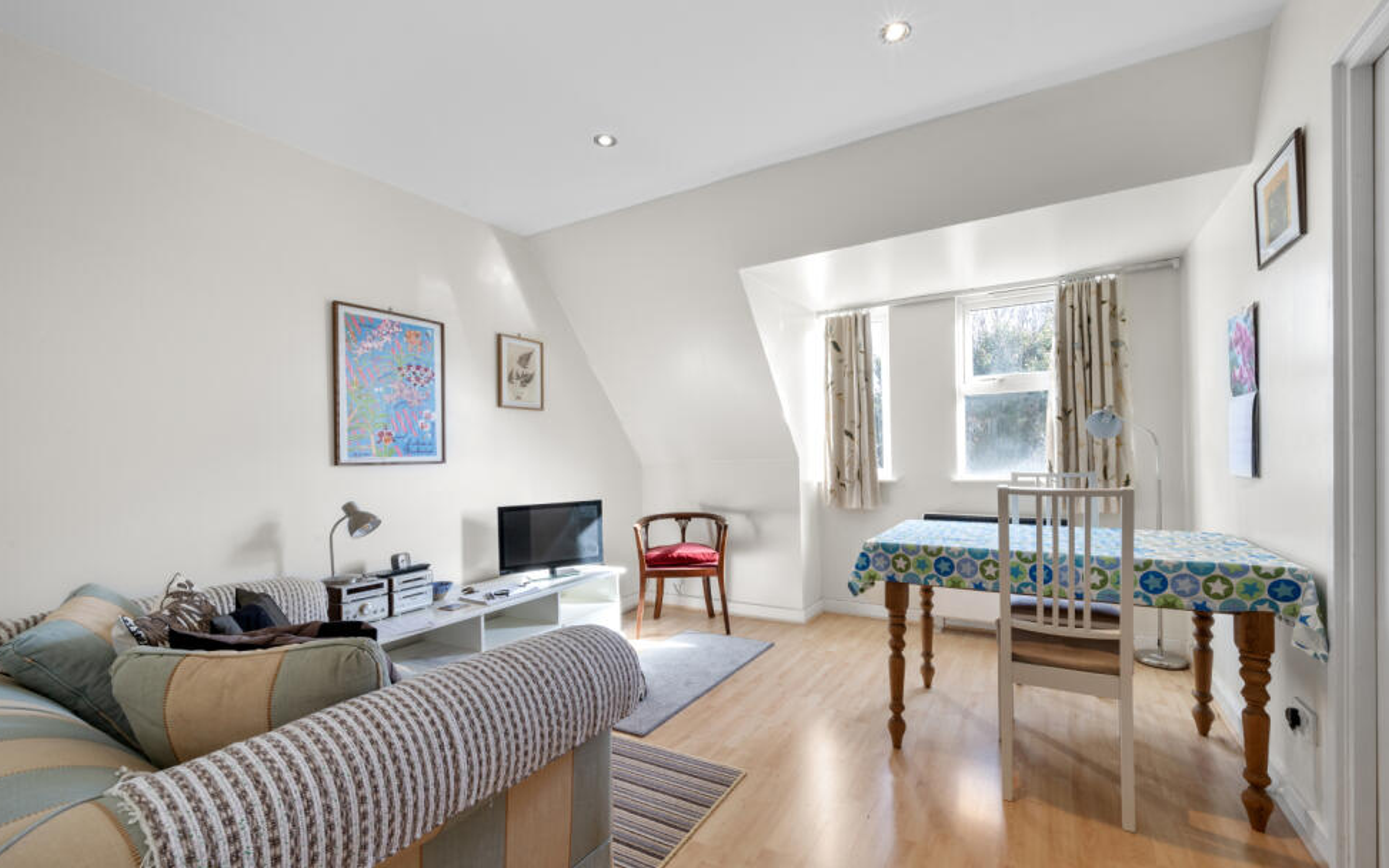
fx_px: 568
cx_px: 722
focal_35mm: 15
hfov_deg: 101.4
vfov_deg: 74.7
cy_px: 452
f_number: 16
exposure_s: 1/3
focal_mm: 14
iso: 200
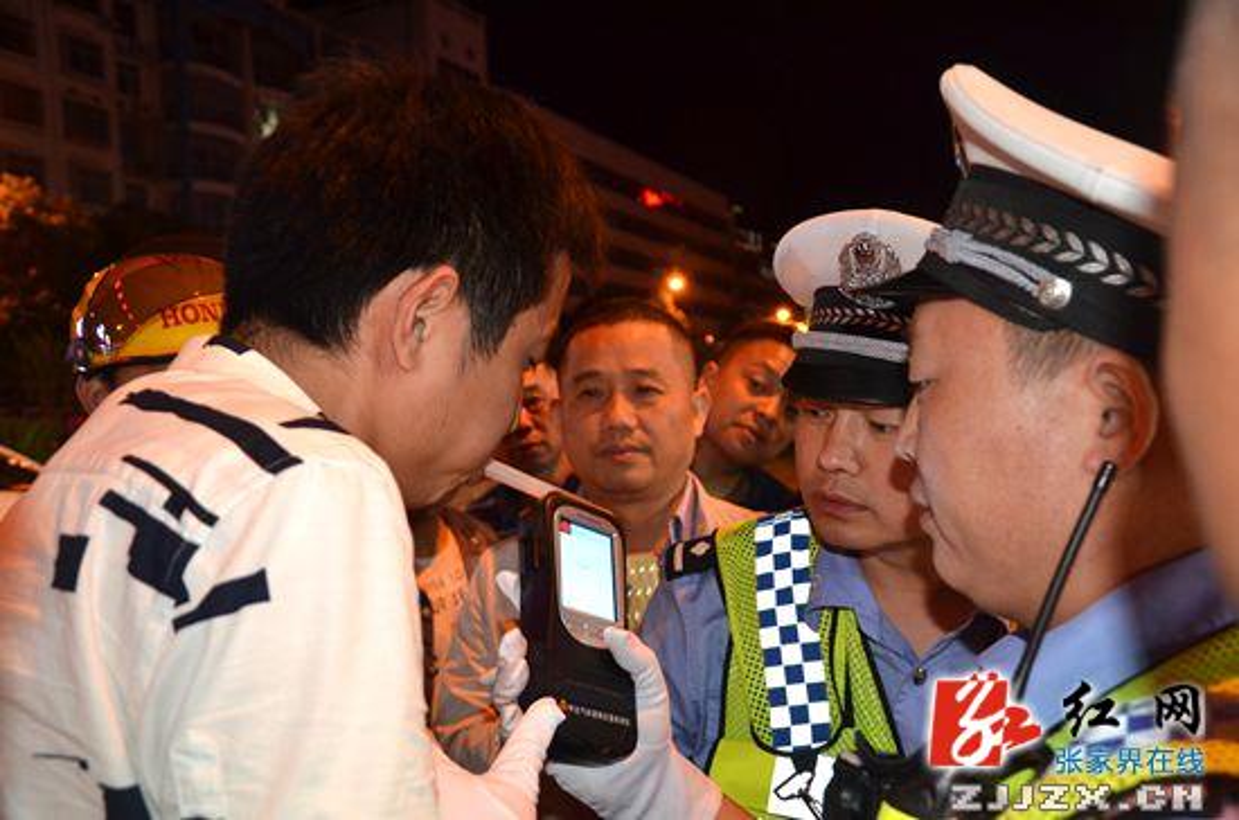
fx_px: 1133
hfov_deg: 57.3
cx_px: 620
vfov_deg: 39.8
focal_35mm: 33
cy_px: 410
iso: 1600
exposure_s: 1/60
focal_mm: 22
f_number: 3.8
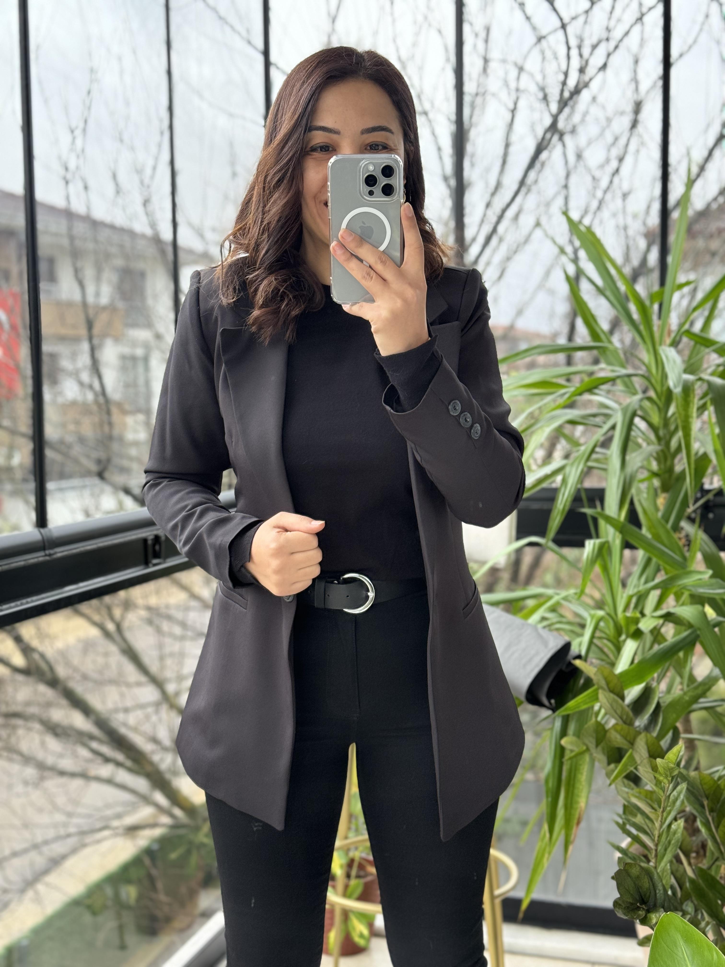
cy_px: 484
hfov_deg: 30.3
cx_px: 362
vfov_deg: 39.7
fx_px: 1340
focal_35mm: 48
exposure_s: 1/60
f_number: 1.78
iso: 125
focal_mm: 6.86
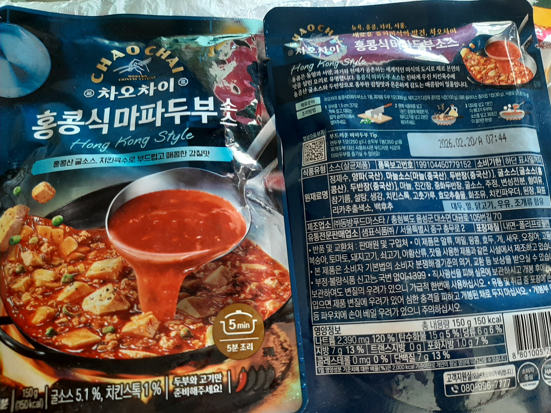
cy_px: 206
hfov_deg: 67.3
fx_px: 414
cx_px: 276
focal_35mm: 26
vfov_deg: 53.1
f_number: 1.7
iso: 200
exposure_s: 1/33
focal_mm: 3.93
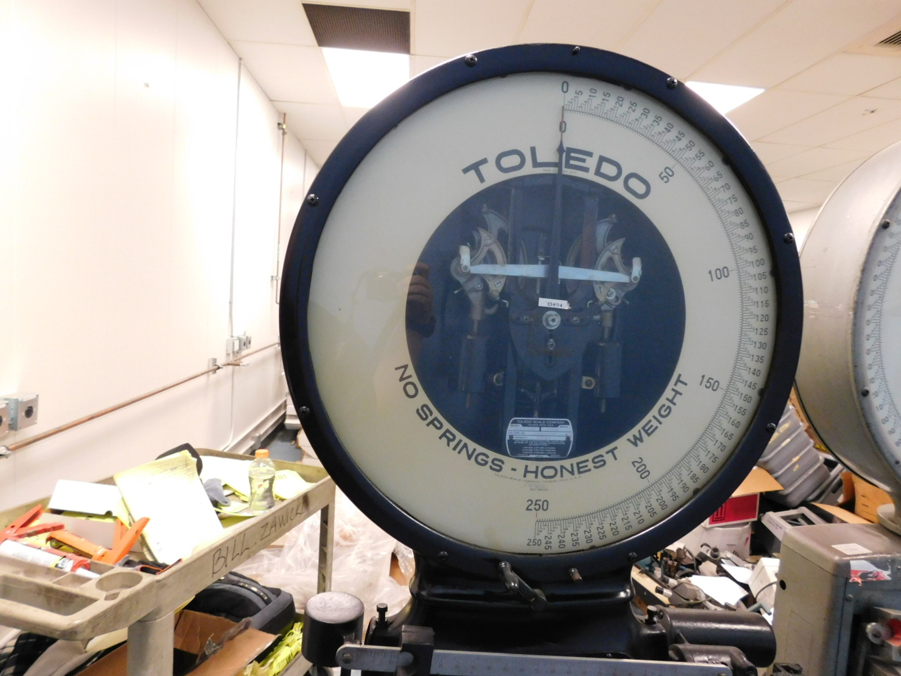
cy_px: 338
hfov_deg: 73.9
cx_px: 450
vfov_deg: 58.9
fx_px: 599
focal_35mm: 23
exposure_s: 1/20
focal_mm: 4
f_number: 3
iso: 400
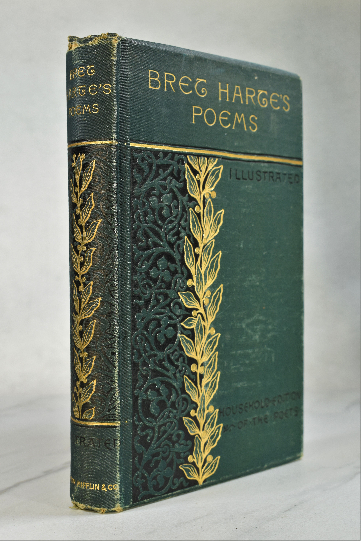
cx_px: 180
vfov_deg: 37.9
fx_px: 790
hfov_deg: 25.8
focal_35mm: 52
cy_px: 270
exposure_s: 1/250
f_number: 8
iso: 400
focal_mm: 35
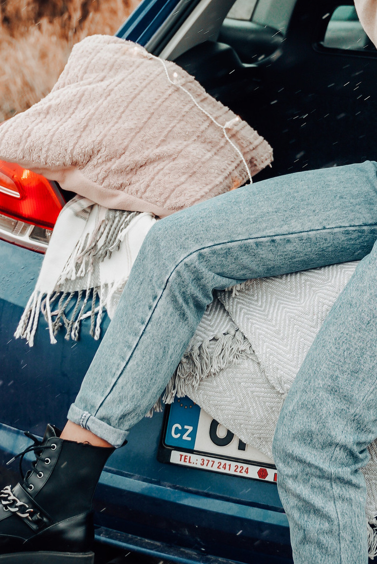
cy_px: -10
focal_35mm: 121
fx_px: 1905
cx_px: 356
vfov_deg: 16.5
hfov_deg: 11.2
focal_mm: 35.4
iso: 100
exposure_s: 1/160
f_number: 2.8
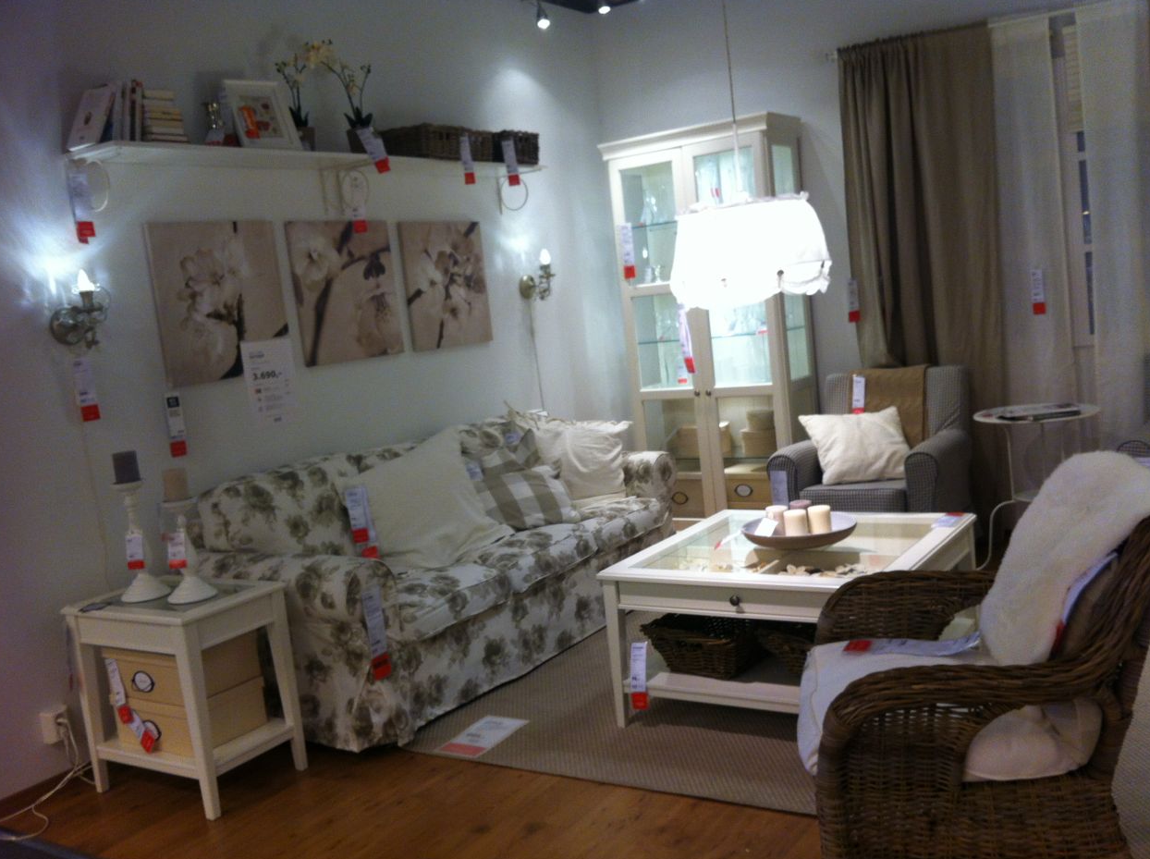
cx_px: 569
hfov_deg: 51.4
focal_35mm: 36
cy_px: 435
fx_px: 1194
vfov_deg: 39.6
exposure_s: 1/15
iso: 100
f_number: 2.8
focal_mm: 3.85
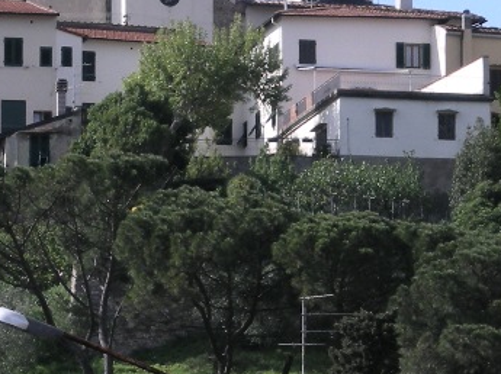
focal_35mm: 195
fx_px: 2819
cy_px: 45
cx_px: 52
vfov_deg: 7.6
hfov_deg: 10.1
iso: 50
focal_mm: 17.1
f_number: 4.7
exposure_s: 1/310
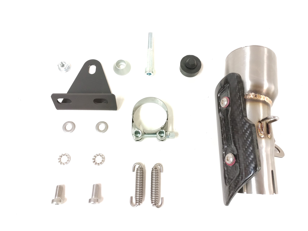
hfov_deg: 67.3
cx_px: 154
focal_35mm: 26
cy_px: 116
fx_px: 231
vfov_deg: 53.1
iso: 533
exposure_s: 1/33
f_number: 1.75
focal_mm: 4.77
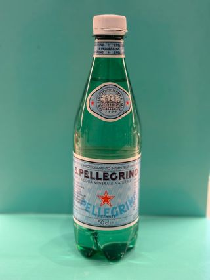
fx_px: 388
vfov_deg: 39.7
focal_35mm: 48
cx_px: 105
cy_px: 140
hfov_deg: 30.3
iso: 64
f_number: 1.78
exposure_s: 1/100
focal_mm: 6.76
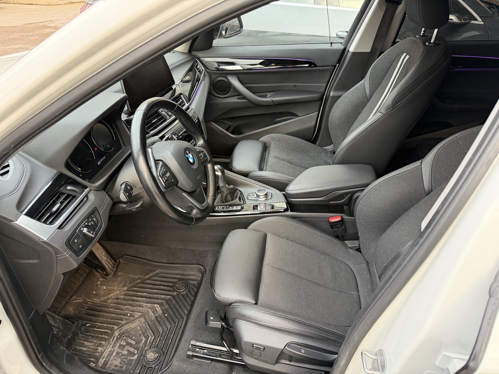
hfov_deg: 71.6
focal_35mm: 24
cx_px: 250
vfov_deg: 56.8
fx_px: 346
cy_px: 187
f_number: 1.78
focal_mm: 6.76
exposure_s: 1/60
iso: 400
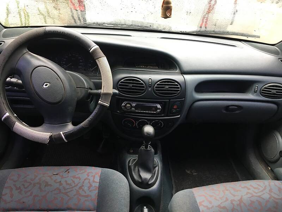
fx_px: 236
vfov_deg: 48.2
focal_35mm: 29
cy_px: 106
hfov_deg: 61.7
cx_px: 141
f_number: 2.2
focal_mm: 4.2
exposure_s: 1/33
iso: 64
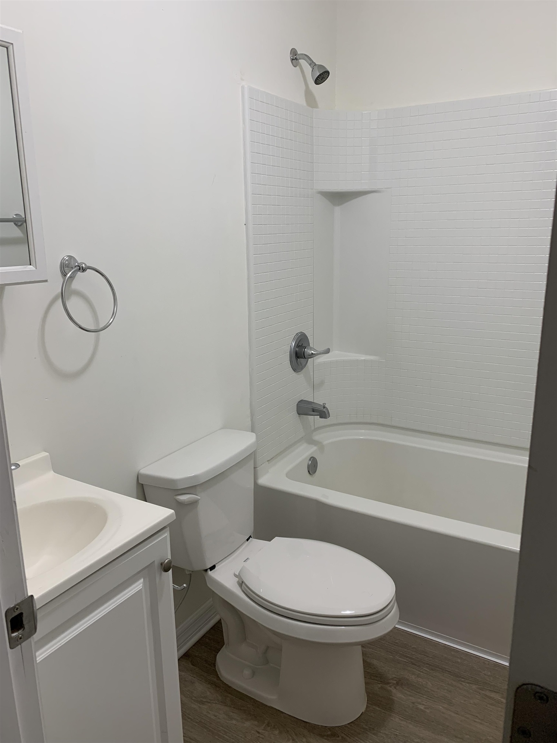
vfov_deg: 67.3
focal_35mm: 26
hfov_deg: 53.1
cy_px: 372
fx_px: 558
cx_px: 278
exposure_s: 1/104
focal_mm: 4.25
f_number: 1.8
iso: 100
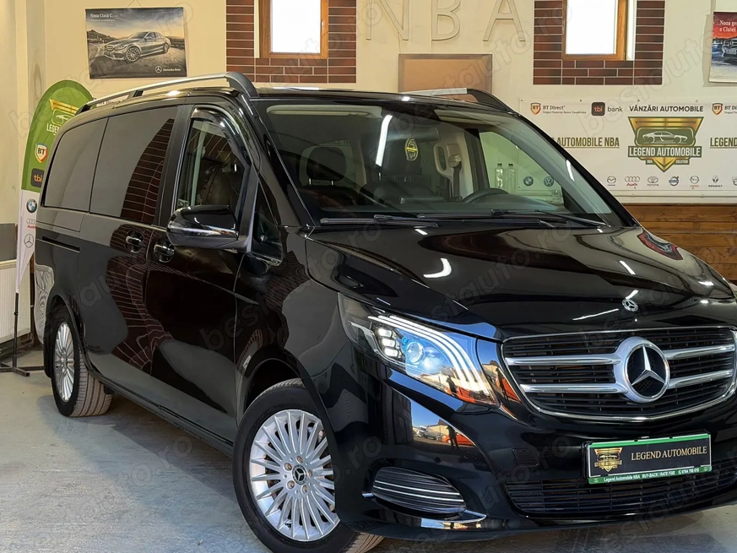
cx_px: 391
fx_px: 1171
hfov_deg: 34.9
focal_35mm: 55
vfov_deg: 26.6
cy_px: 301
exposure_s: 1/100
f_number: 1.78
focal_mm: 6.76
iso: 100
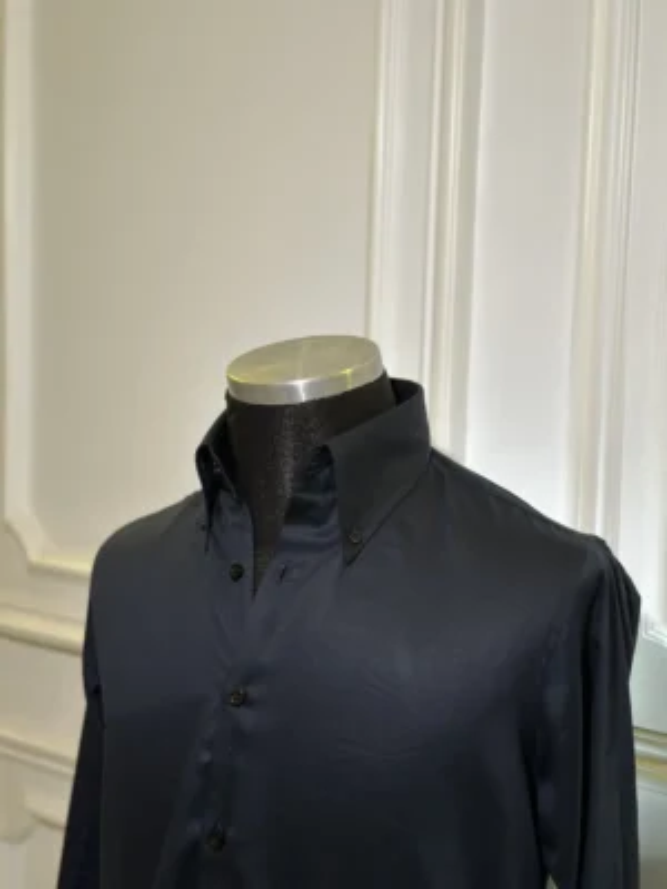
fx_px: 1233
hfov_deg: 30.3
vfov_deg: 39.7
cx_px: 334
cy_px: 444
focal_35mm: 48
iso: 320
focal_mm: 6.86
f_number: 1.78
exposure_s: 1/50
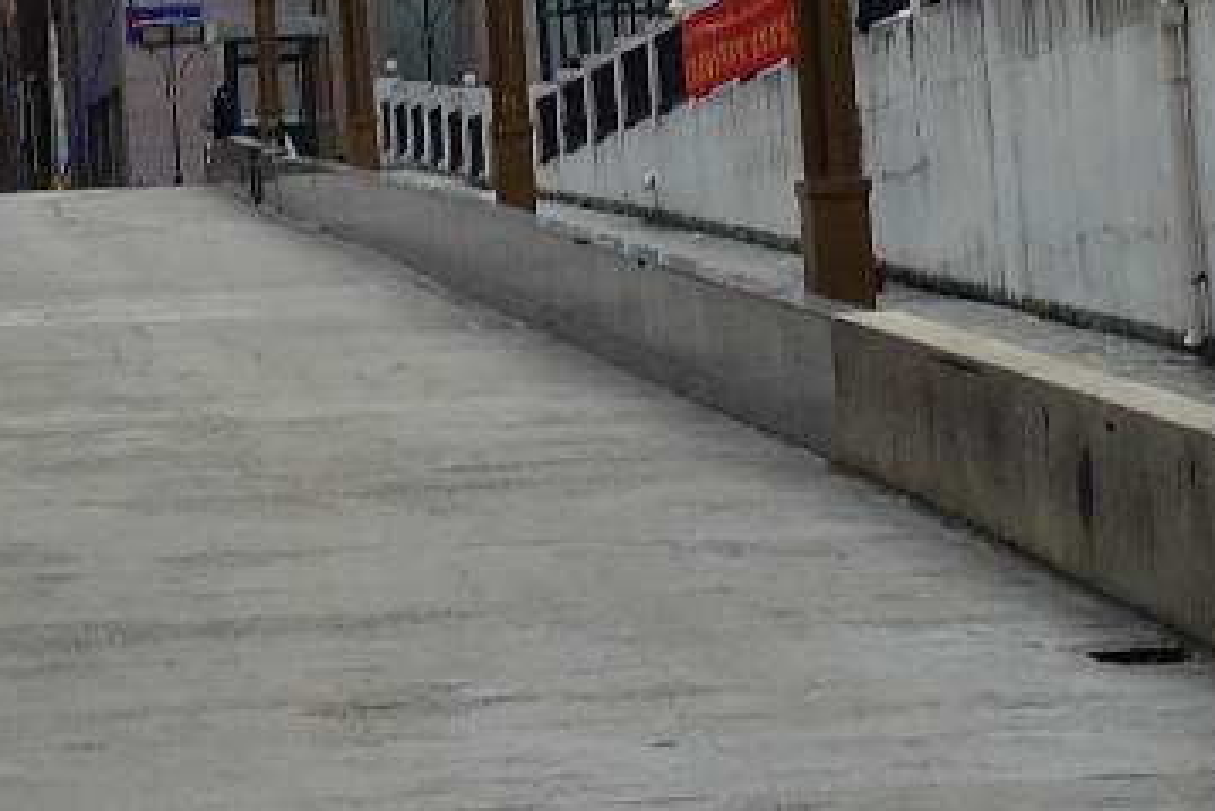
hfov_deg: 12.8
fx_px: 5402
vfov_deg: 8.4
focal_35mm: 160
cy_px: -372
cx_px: 234
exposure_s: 1/400
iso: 125
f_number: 5.6
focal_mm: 10.4
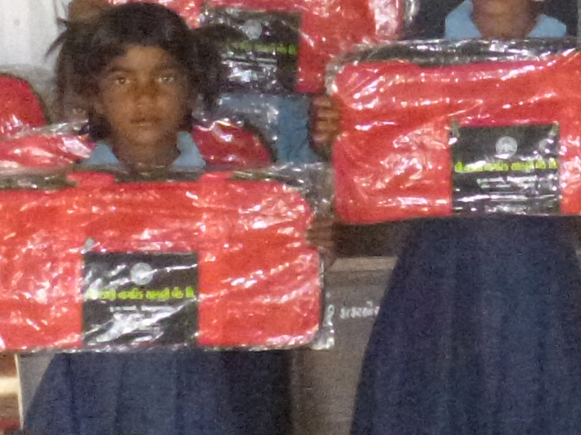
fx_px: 2819
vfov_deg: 8.8
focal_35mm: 168
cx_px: 891
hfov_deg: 11.3
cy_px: 118
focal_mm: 5.7
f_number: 2.9
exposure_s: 1/60
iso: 1000
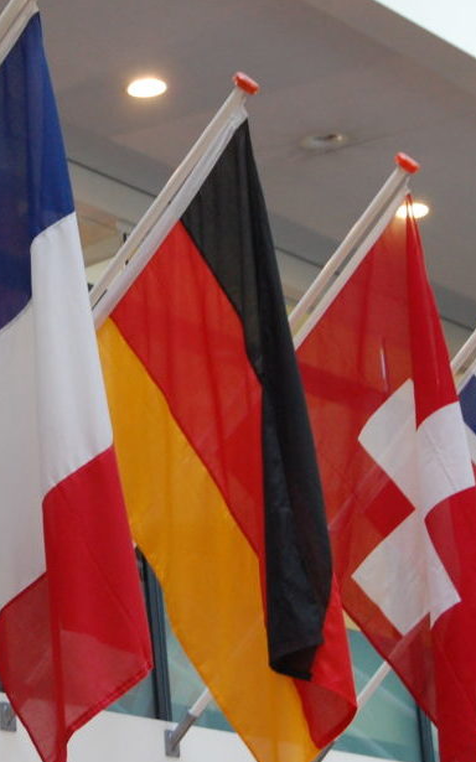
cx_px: 10
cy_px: 382
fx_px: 2306
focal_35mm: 111
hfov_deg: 11.7
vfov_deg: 18.8
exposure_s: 1/40
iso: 800
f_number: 5.6
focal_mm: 48
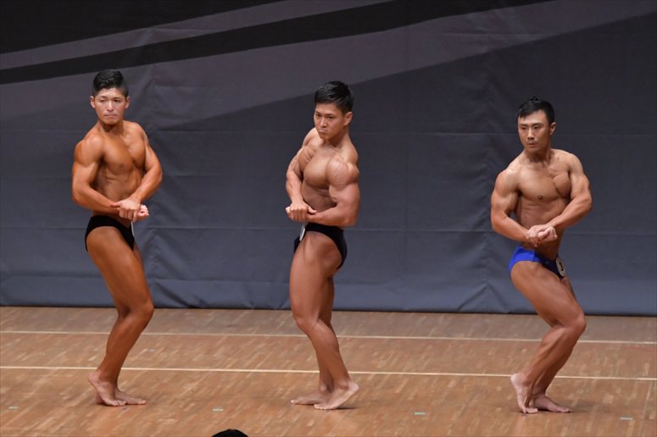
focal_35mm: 255
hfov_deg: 8.1
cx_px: 328
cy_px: 218
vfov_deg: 5.4
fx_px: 4652
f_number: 5.6
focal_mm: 170
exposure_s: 1/400
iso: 6400
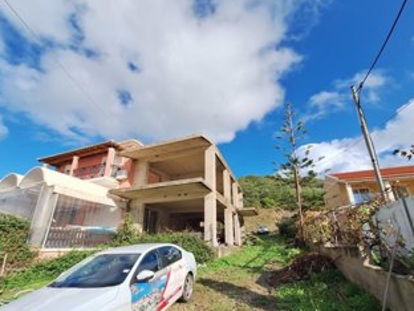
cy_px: 175
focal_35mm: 15
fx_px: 179
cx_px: 215
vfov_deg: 81.3
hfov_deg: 98.1
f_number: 2.2
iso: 40
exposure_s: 1/2137
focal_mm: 1.74
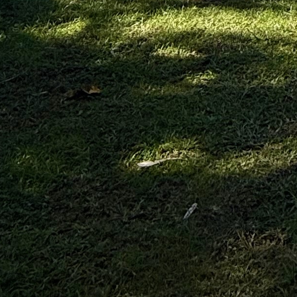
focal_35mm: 82
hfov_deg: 18.1
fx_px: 796
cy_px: -264
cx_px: 483
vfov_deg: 16.8
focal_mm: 2.22
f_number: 2.2
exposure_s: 1/1399
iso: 50
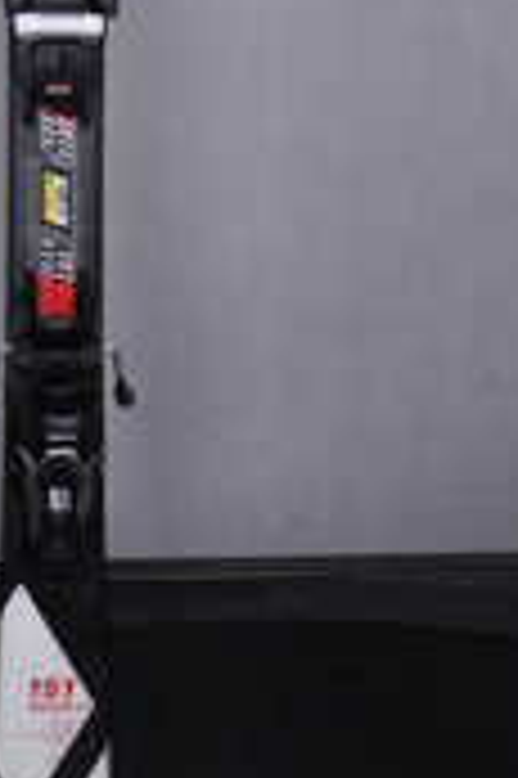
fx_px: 2104
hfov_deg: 13.8
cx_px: -43
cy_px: 13
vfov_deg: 20.4
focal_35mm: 97
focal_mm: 25
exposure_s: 1/125
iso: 3200
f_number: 11
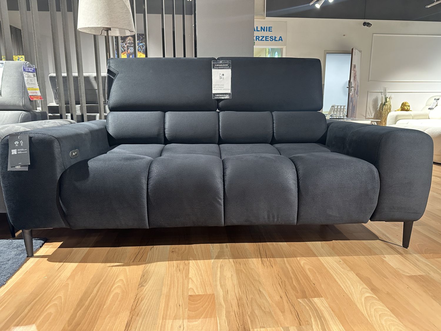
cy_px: 166
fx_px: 306
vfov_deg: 56.8
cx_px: 220
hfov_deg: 71.6
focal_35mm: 24
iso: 320
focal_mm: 6.86
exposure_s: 1/50
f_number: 1.78
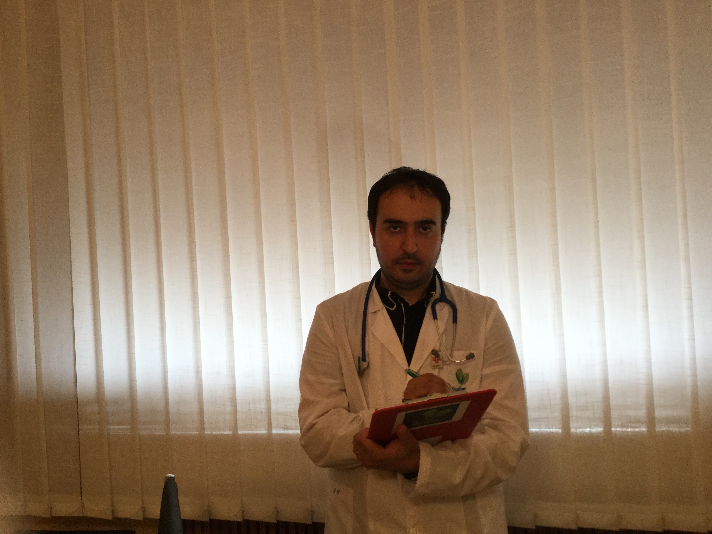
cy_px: 267
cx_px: 356
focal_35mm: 31
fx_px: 638
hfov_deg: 58.4
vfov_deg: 45.4
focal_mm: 3.3
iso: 80
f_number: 2.4
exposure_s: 1/33
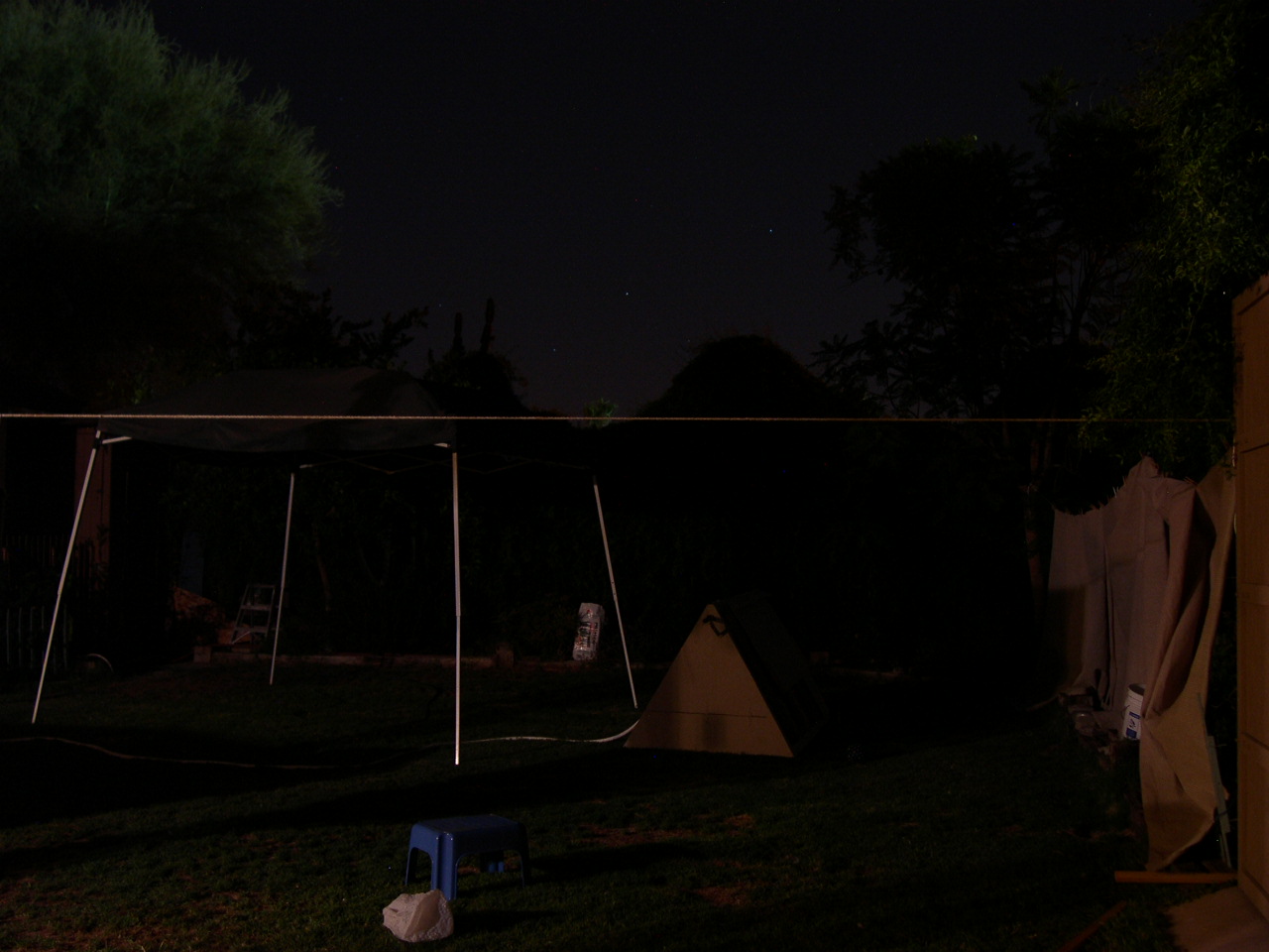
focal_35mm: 38
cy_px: 476
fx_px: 1393
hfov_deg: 49.0
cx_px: 634
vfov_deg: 37.7
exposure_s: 8
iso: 100
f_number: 2.8
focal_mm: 8
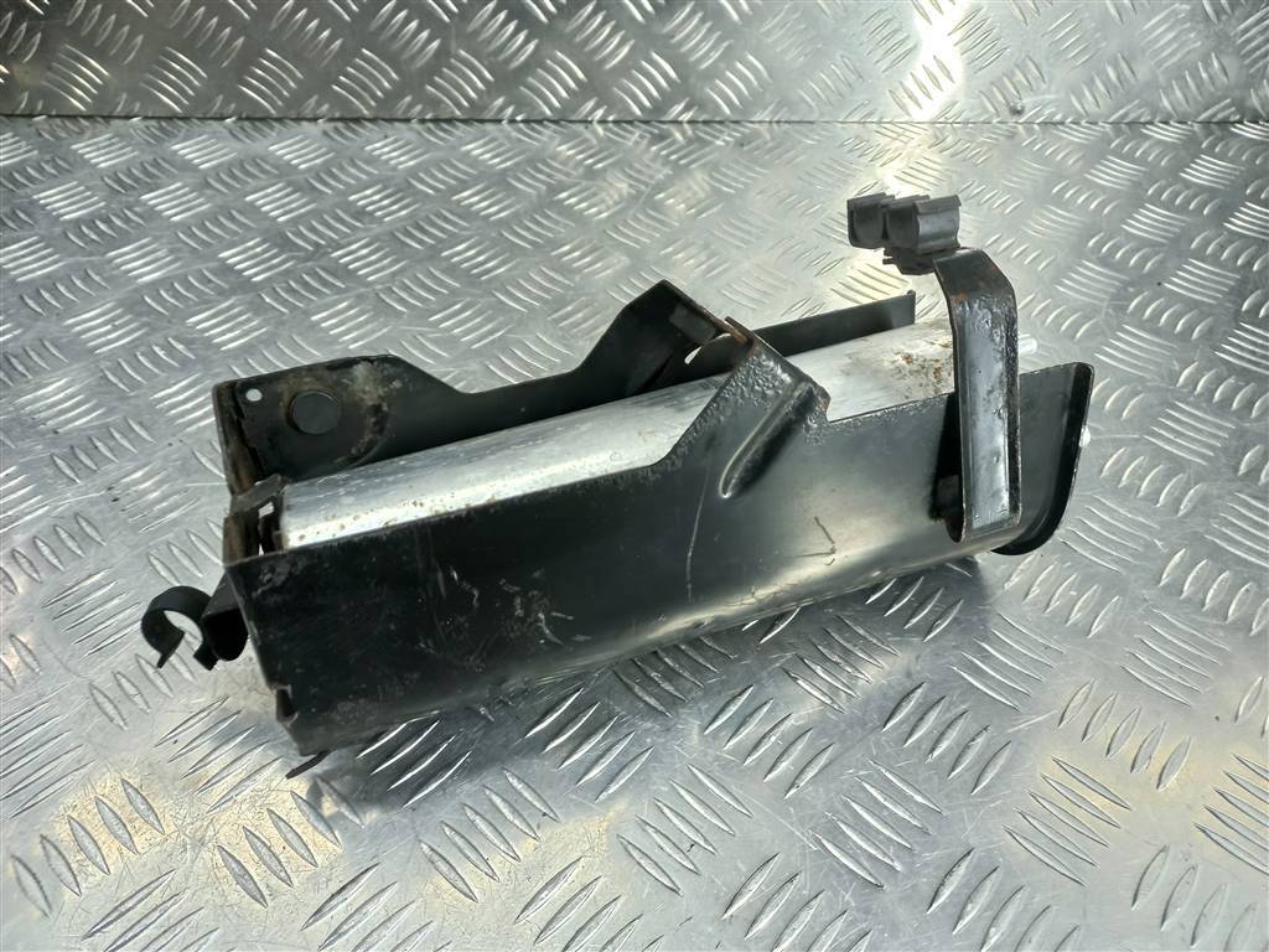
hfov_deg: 69.4
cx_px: 634
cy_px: 476
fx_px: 916
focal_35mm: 25
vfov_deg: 54.9
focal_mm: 4.6
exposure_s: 1/50
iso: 80
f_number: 1.8
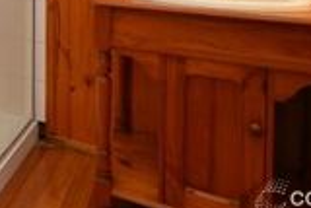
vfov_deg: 25.9
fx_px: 380
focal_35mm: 44
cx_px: -45
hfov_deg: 36.4
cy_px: -67
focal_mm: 10
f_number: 4
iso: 280
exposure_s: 1/60
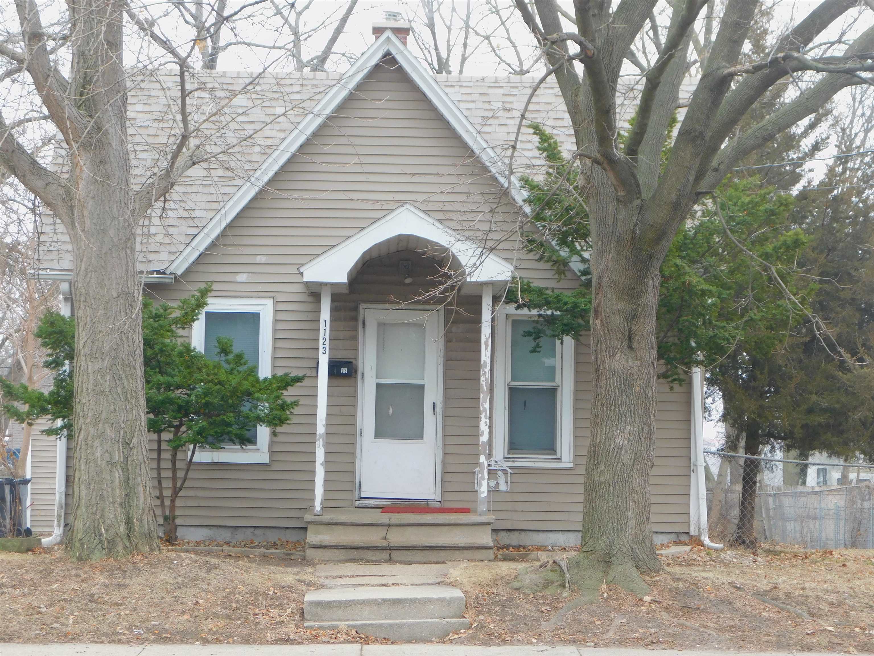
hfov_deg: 24.4
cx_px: 437
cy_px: 328
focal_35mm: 80
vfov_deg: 18.4
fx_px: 2020
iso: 125
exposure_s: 1/40
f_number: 4.4
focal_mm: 14.2
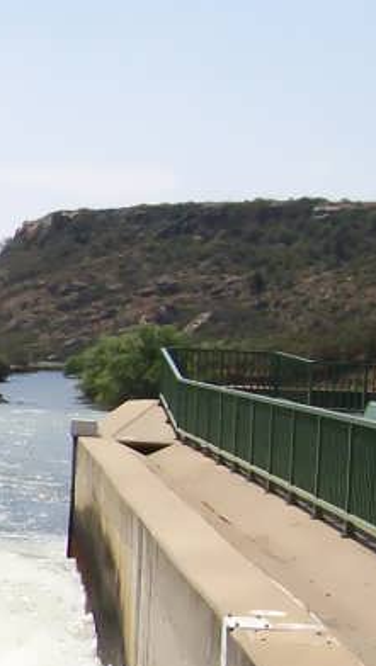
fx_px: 2123
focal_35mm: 120
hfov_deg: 9.1
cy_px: 532
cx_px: -521
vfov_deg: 17.7
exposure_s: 1/818
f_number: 4.8
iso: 80
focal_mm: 6
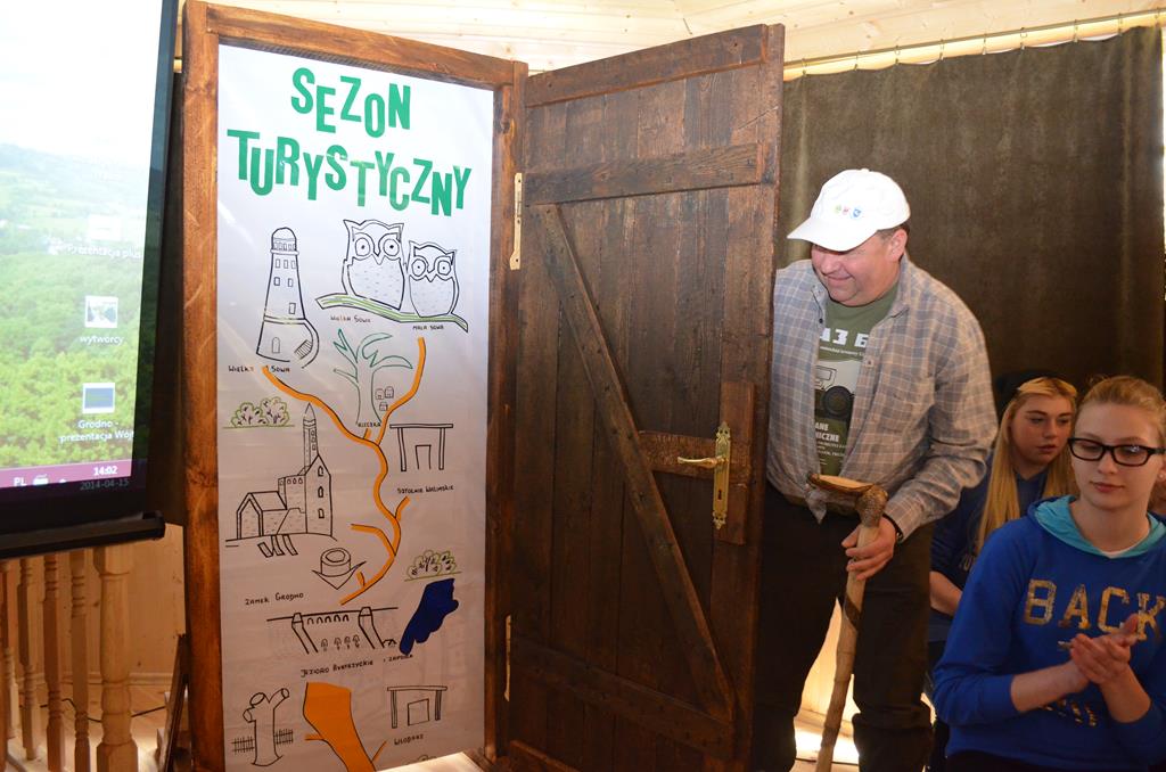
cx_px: 583
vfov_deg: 47.7
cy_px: 386
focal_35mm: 27
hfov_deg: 67.5
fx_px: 873
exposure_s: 1/60
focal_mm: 18
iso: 2800
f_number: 4
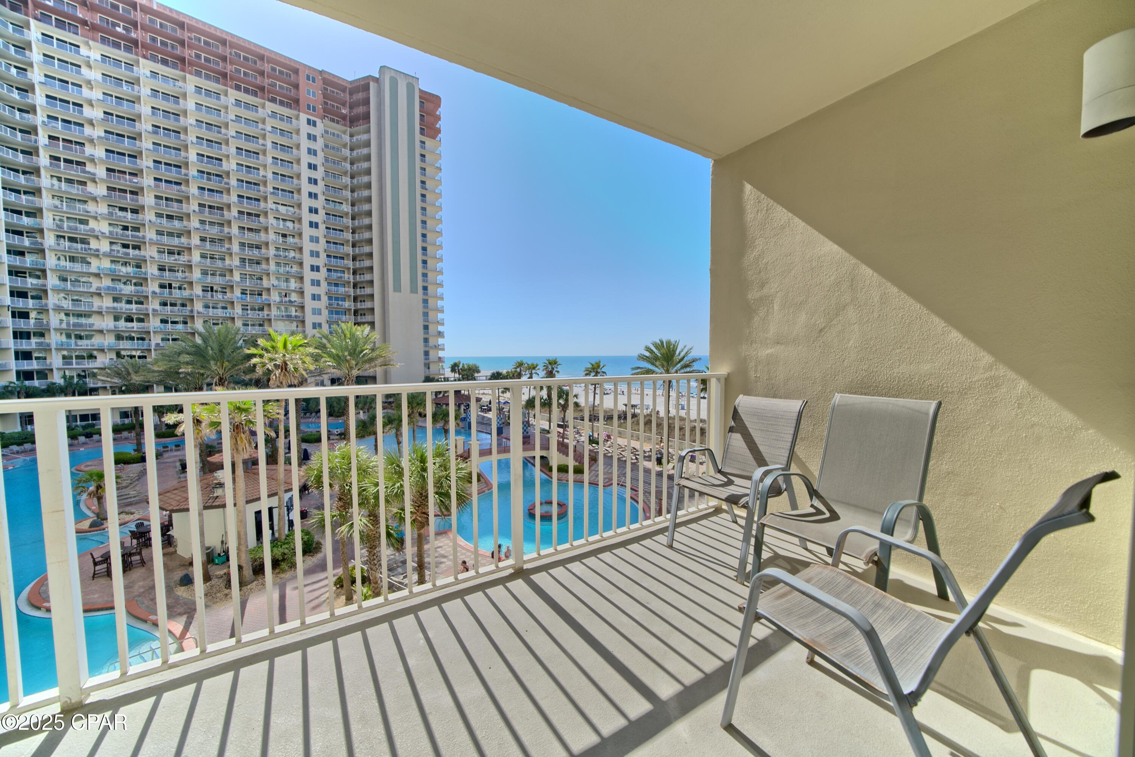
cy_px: 378
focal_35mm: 12
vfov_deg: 90.0
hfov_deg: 112.6
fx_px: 378
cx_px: 568
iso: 100
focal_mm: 12
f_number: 8
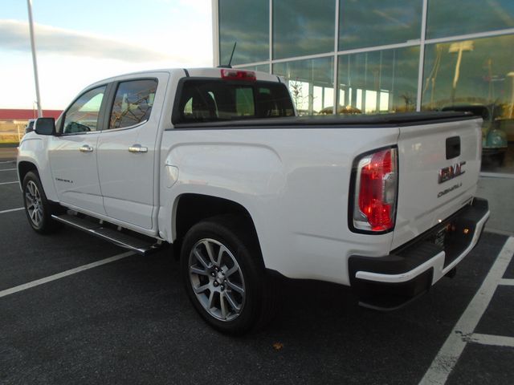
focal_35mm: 26
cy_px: 192
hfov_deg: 67.3
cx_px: 257
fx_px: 386
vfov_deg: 53.1
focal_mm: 4.6
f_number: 3.2
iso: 100
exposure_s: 1/160
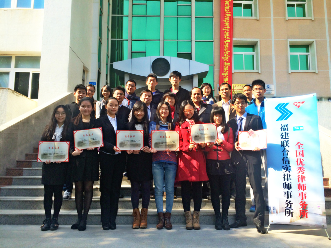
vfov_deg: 46.8
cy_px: 124
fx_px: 287
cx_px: 166
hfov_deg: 60.0
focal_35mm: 30
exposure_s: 1/805
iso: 32
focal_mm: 4.12
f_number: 2.2
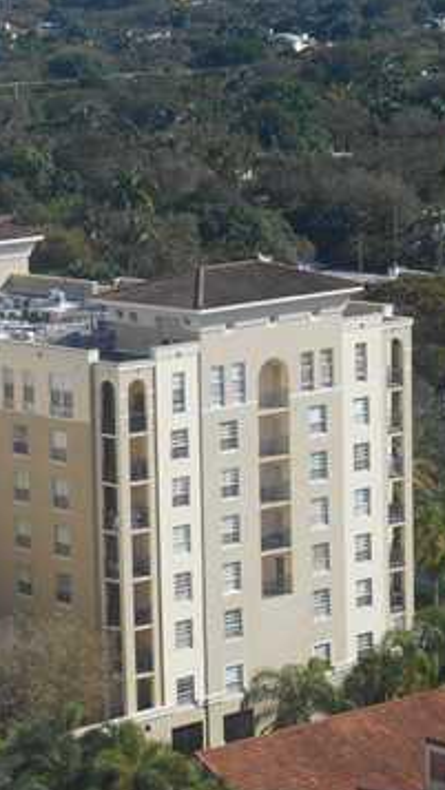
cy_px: 409
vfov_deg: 14.4
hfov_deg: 8.1
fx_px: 3123
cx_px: 13
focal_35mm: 149
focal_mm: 10.9
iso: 80
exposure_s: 1/640
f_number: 4.4
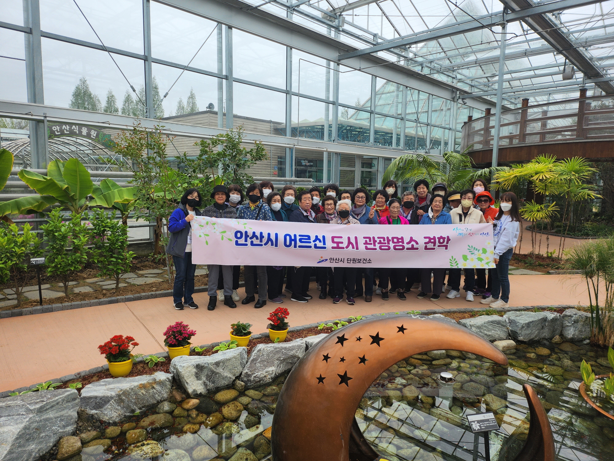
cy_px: 230
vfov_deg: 56.8
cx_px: 307
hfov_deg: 71.6
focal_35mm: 24
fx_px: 426
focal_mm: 5
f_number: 1.8
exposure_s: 1/754
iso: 50
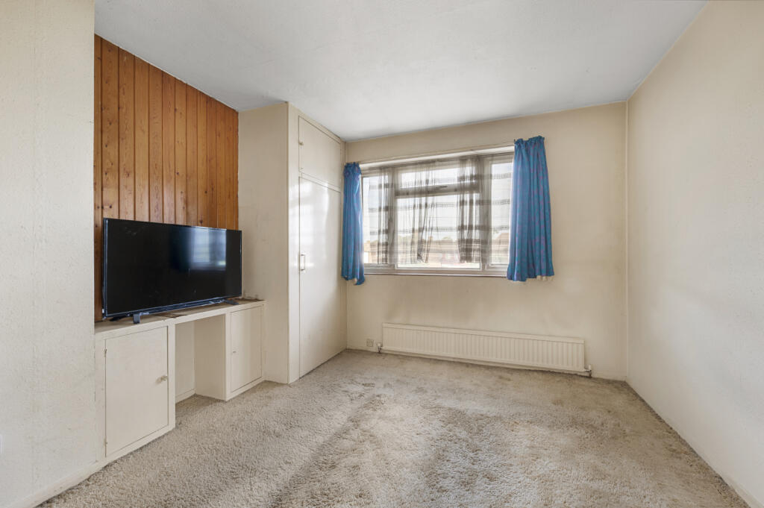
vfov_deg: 81.1
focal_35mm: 14
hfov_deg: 104.3
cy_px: 254
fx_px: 297
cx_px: 382
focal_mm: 14
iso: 200
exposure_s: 1/1.67
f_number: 16
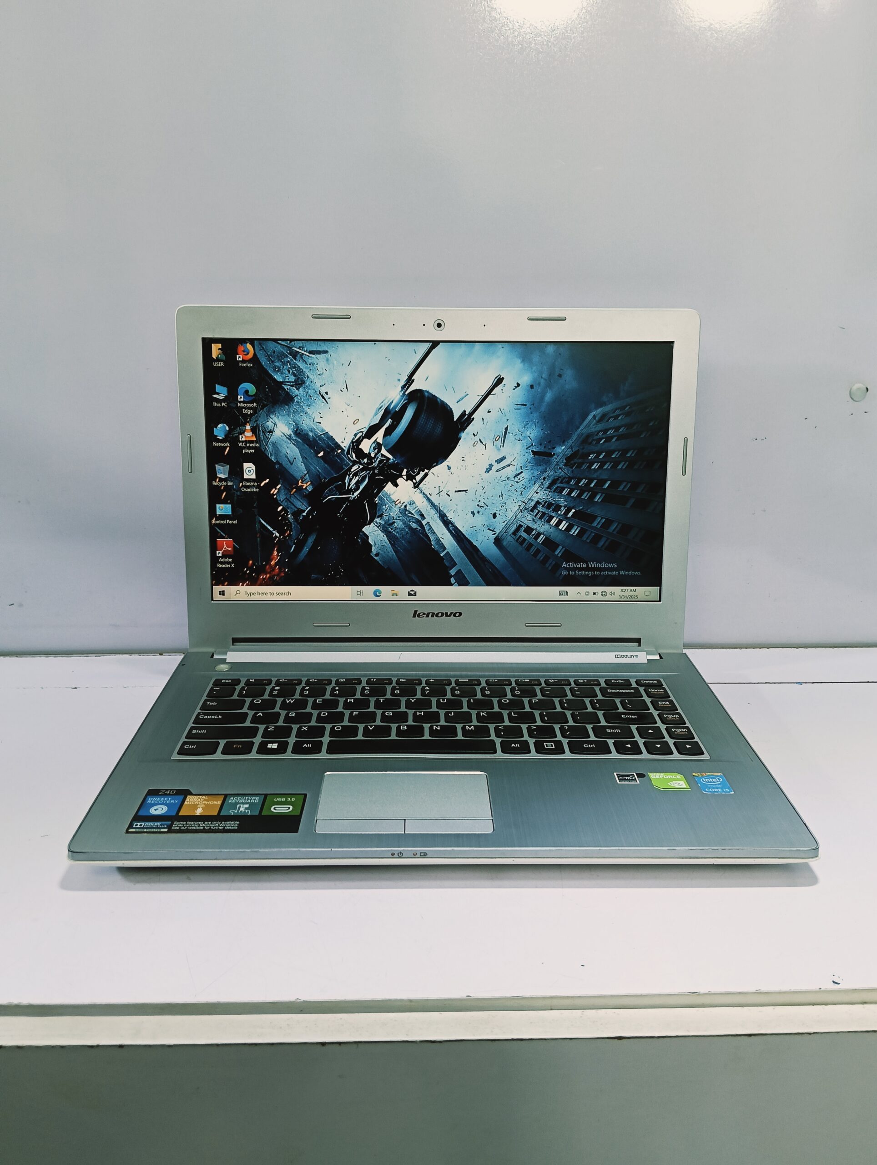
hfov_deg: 51.5
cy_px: 582
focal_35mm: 27
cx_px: 438
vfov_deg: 65.2
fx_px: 910
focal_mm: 3.98
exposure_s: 1/33.3
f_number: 1.8
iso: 100
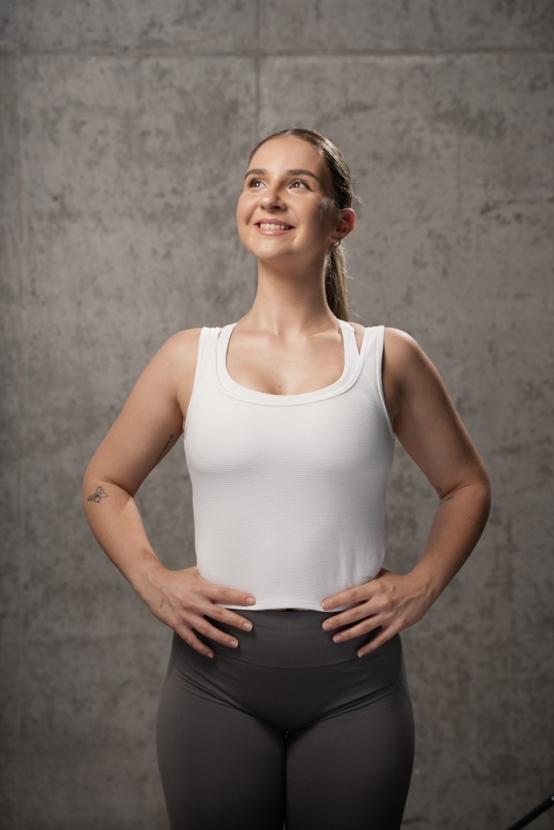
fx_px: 1206
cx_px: 277
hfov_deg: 25.9
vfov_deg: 38.0
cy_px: 415
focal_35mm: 52
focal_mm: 52.3
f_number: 4
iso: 100
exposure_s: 1/250
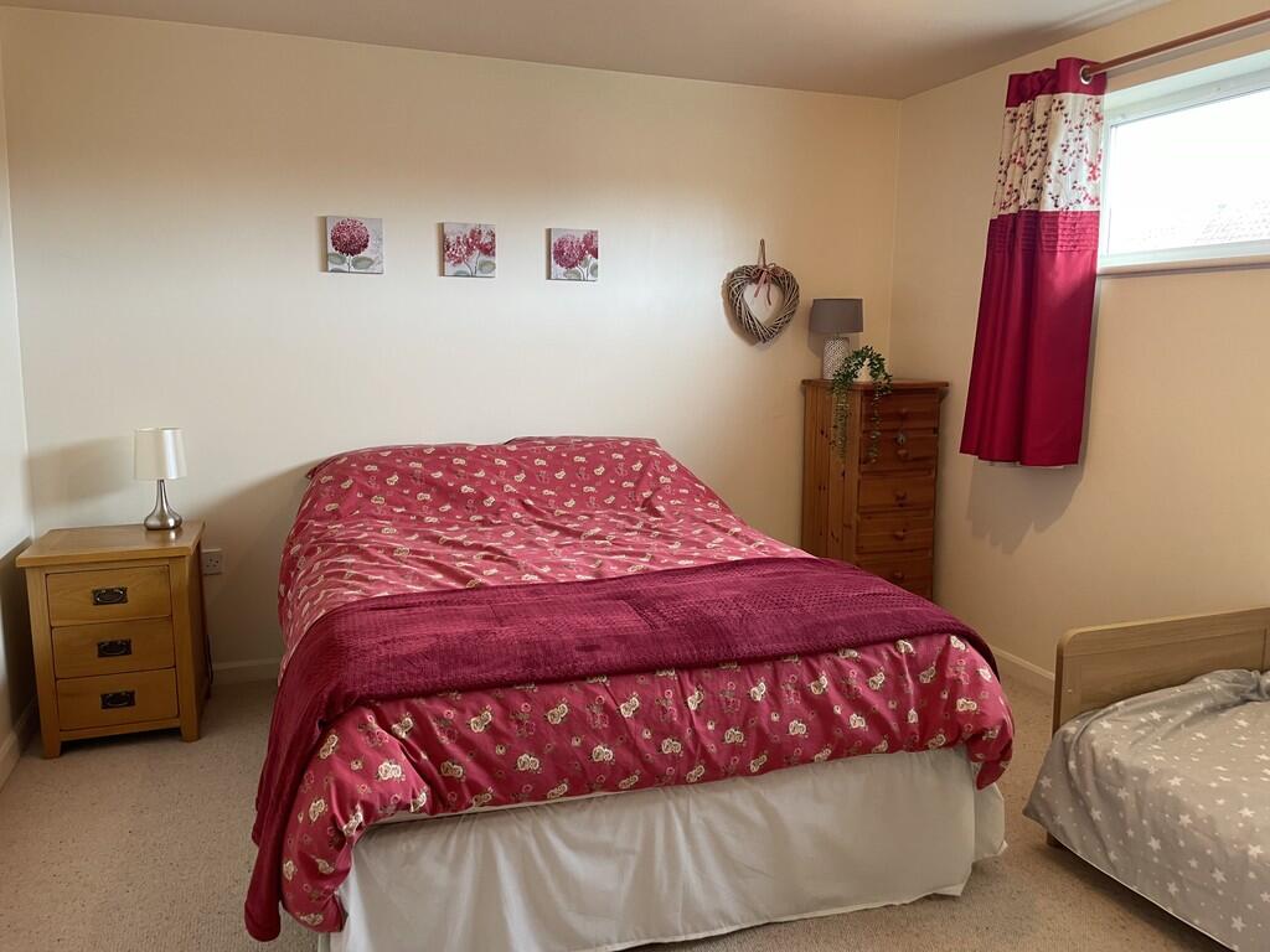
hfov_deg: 67.3
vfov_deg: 53.1
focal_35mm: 26
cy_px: 476
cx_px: 635
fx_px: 954
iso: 100
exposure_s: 1/50
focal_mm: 4.2
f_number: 1.6
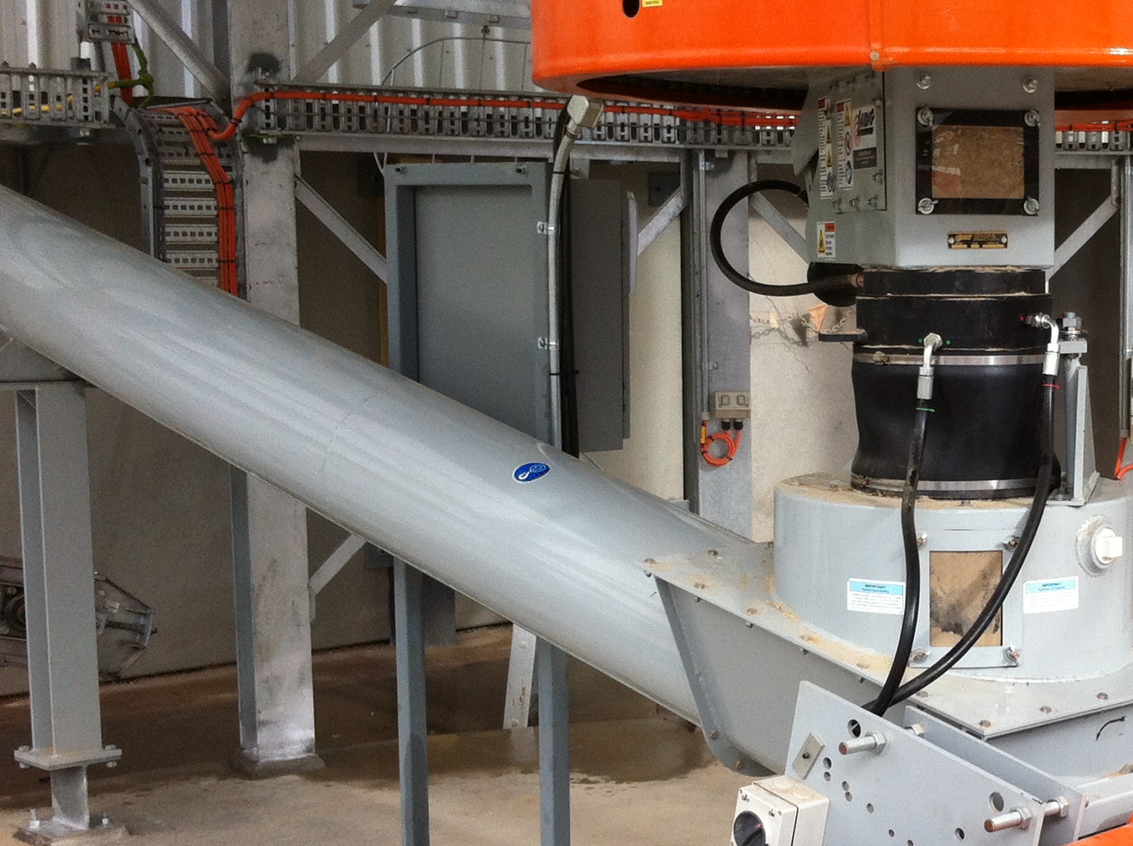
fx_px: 2255
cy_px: 505
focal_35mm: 69
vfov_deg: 21.2
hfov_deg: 27.2
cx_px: 1015
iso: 80
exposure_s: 1/129
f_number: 2.8
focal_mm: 3.85
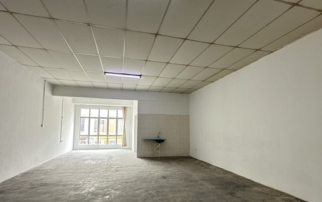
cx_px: 157
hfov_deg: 91.1
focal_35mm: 18
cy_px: 115
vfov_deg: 64.7
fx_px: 158
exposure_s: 1/100
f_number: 2.2
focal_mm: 2.22
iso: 125
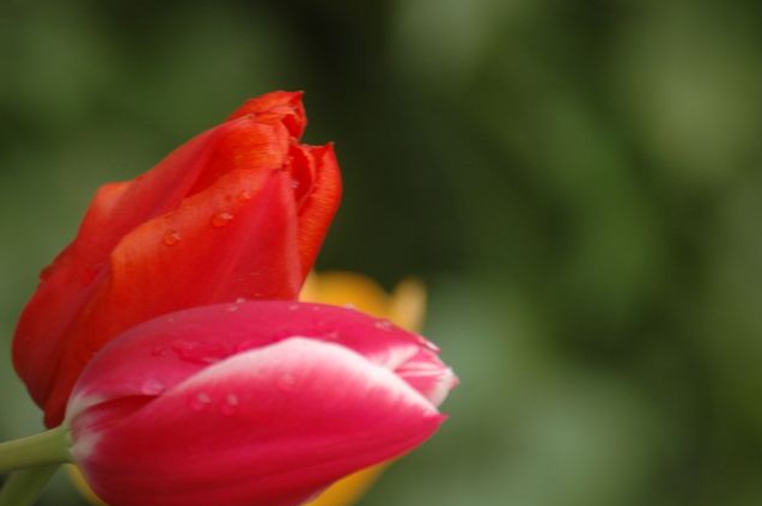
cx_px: 307
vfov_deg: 2.4
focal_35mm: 565
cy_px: 295
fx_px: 11944
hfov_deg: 3.7
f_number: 6
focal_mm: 300
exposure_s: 1/125
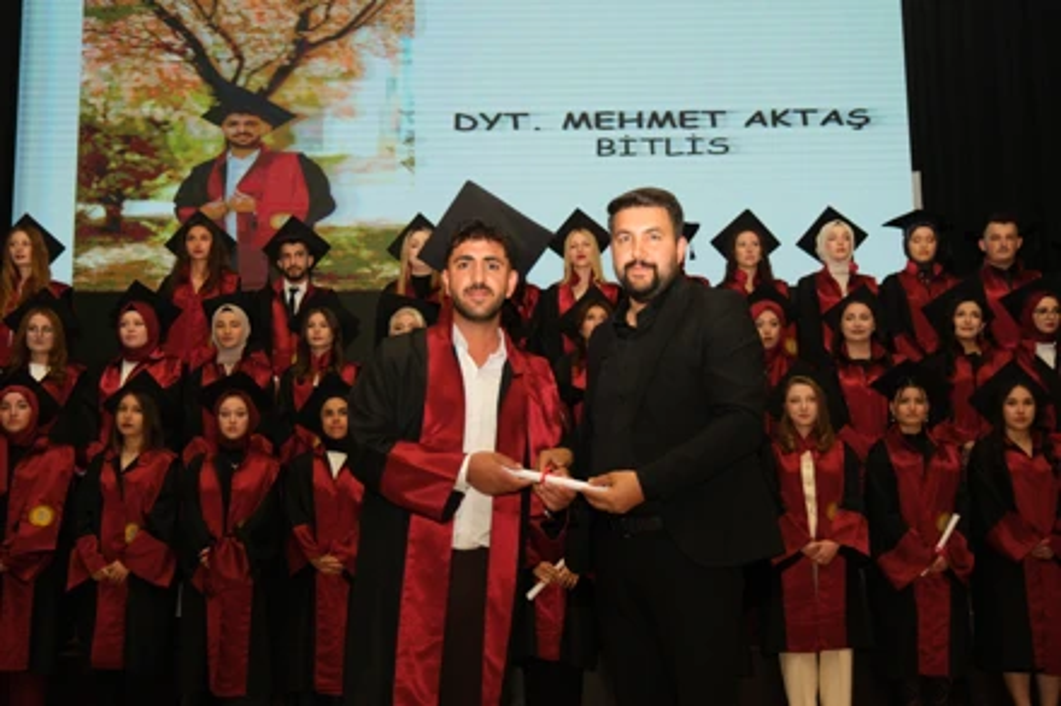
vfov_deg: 35.9
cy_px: 353
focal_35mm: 37
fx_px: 1090
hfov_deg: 51.9
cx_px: 530
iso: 1000
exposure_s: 1/160
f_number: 2.8
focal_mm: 24.9
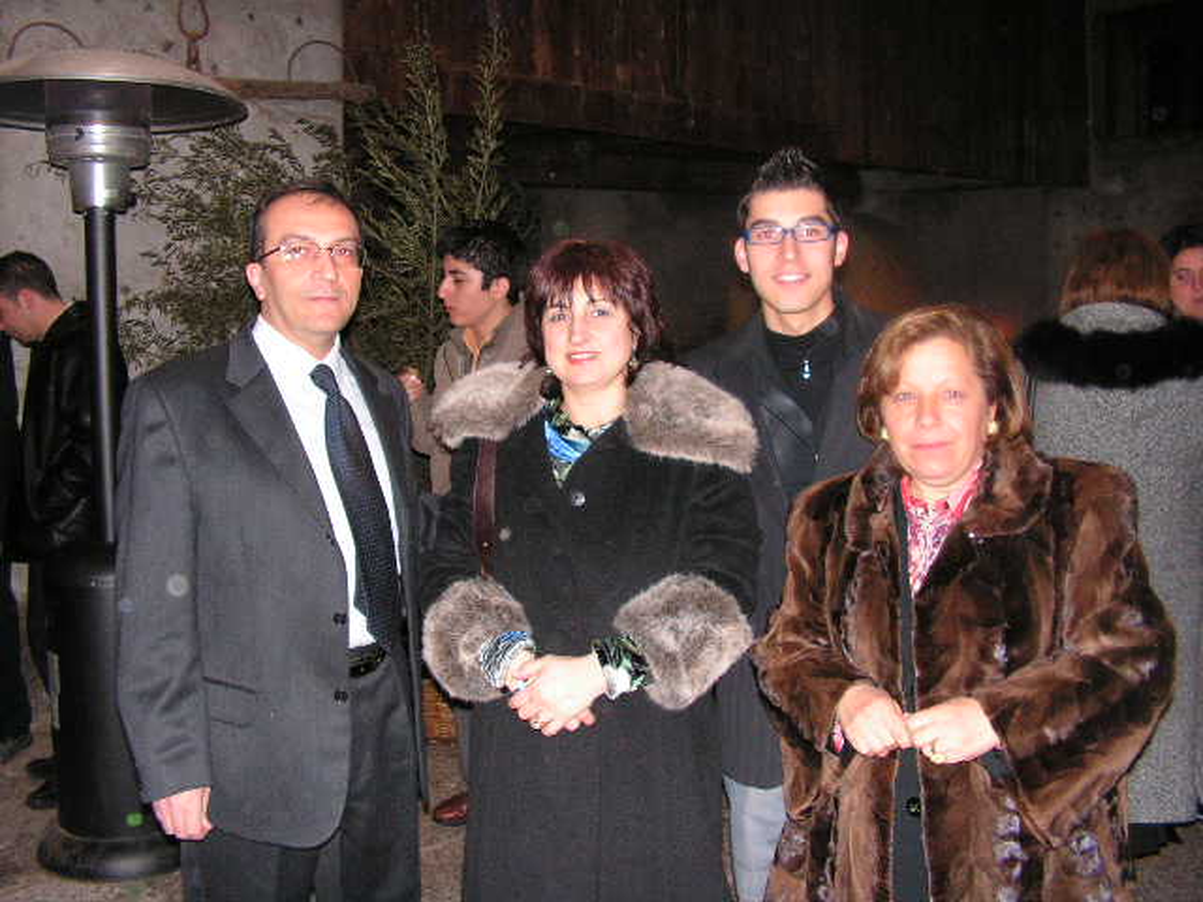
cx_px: 602
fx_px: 1251
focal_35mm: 36
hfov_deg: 51.4
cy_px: 451
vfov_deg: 39.7
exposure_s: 1/40
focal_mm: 6
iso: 200
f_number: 3.2
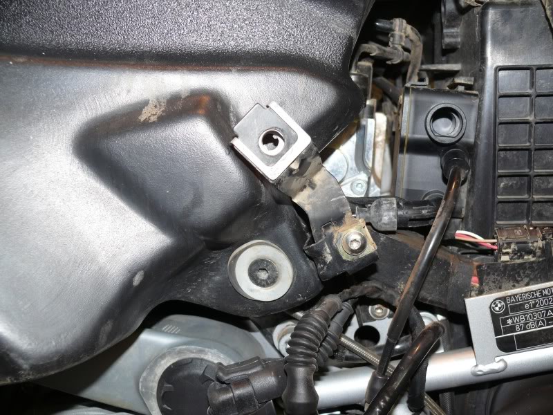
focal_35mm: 35
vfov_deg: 40.7
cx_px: 276
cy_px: 208
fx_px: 559
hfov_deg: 52.6
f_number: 2.8
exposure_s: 1/30
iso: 100
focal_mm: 7.4
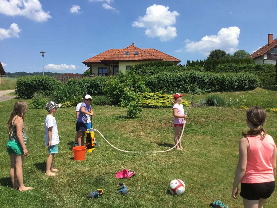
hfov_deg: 58.3
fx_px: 248
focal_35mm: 31
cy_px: 104
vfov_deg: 45.5
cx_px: 138
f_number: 2.4
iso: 25
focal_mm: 3.3
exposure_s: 1/1199
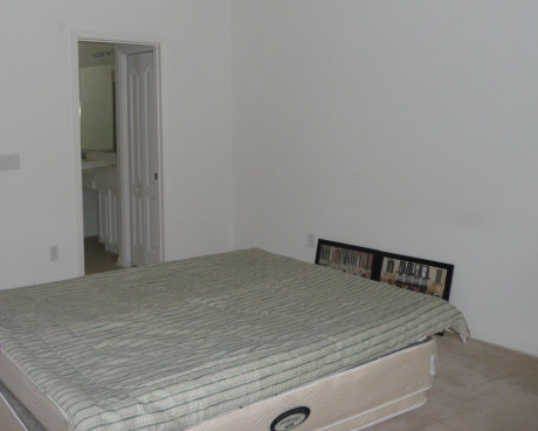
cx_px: 198
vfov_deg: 38.9
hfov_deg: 47.4
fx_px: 605
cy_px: 159
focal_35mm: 38
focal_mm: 4.7
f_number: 3.3
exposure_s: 1/30
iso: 250
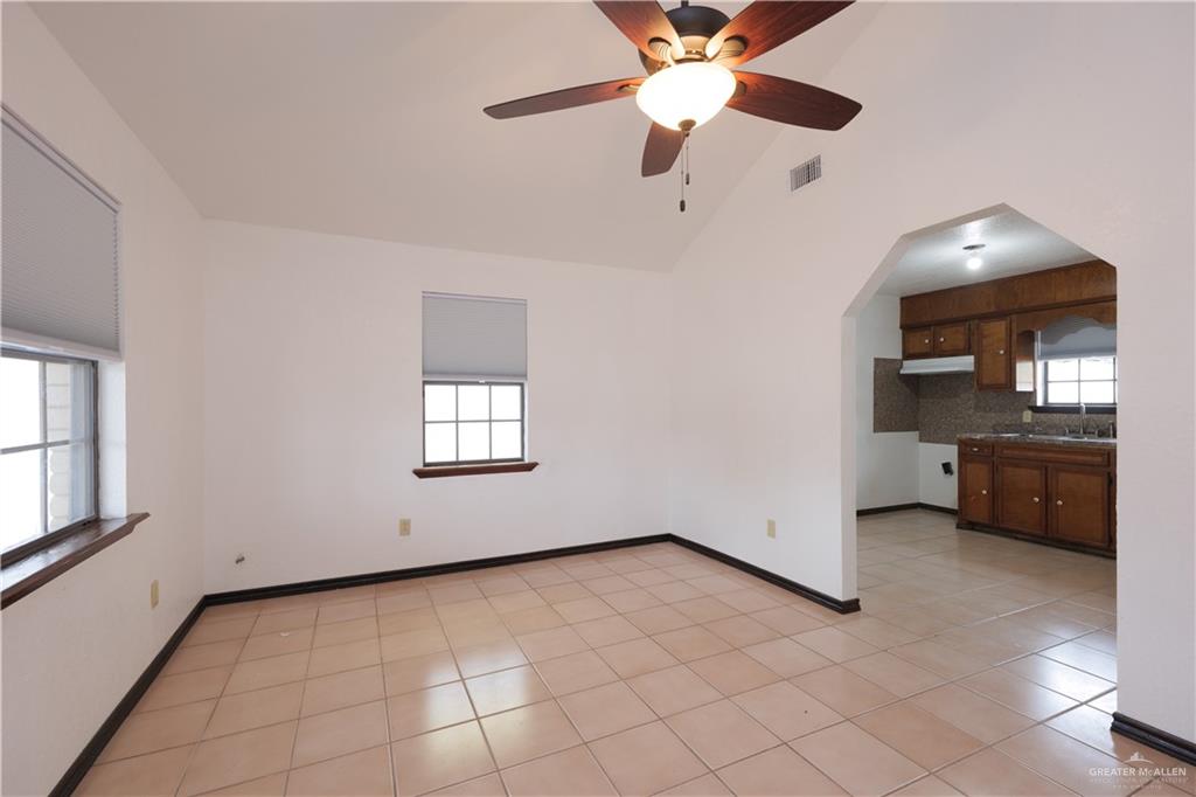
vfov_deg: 73.7
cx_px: 598
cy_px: 398
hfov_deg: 96.8
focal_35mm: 16
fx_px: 531
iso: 800
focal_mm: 16
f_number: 8
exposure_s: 1/13
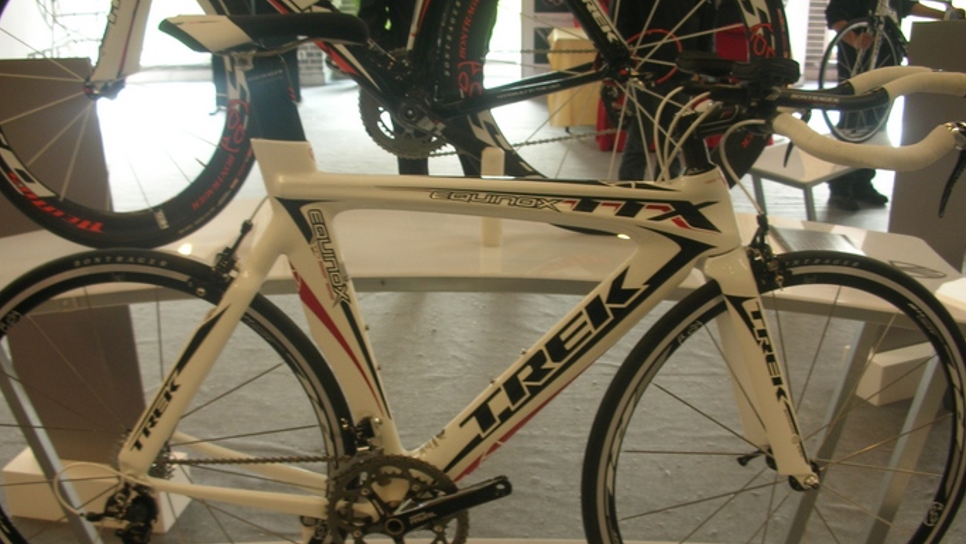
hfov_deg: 51.6
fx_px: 999
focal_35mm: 39
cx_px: 473
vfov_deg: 30.4
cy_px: 327
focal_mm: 5.8
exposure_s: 1/13.4
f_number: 3
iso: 50
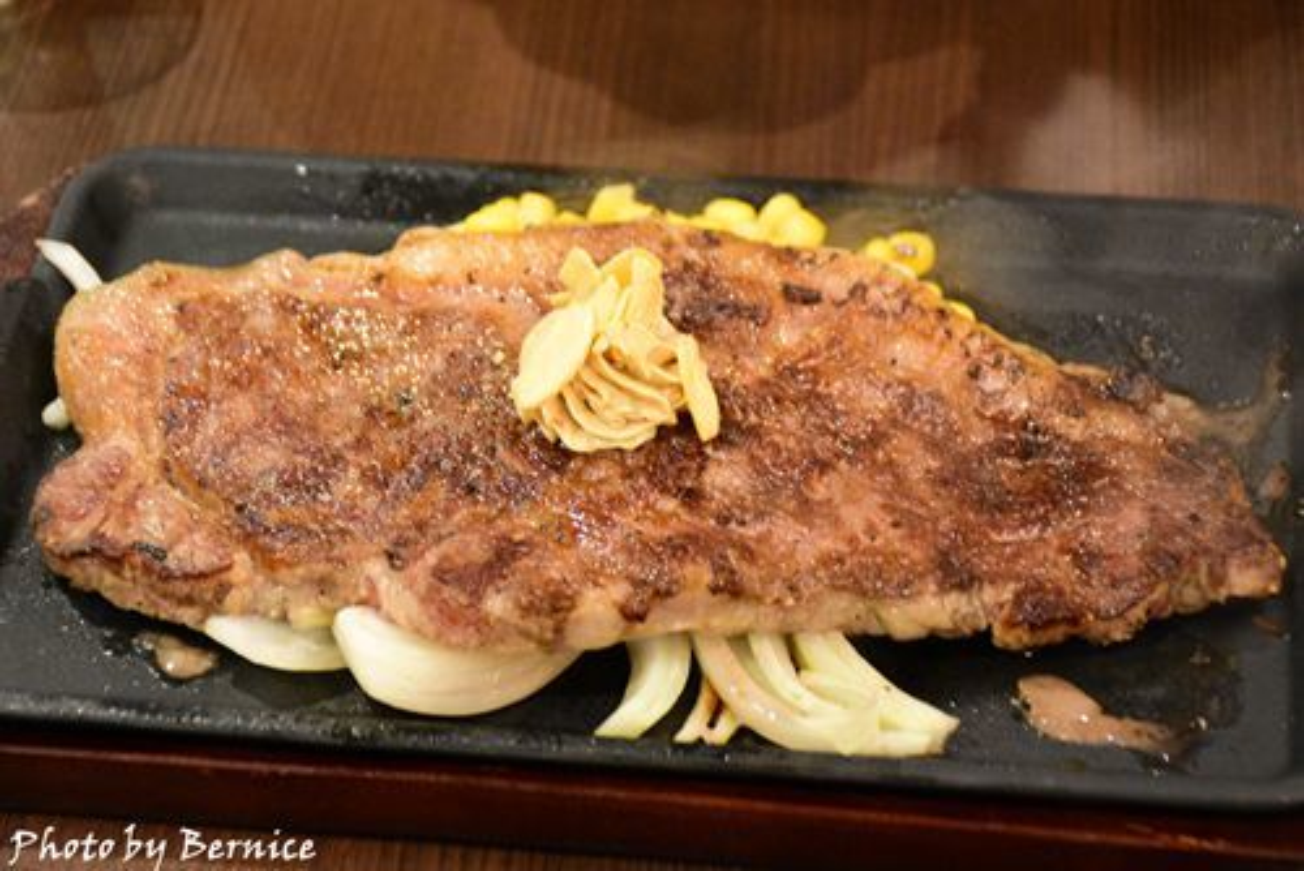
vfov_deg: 13.1
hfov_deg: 19.4
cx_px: 652
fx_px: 3805
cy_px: 436
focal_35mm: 105
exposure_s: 1/20
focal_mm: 70
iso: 6400
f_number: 5.6
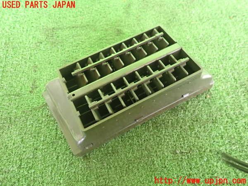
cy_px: 93
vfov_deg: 54.9
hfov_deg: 69.4
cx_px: 124
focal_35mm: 25
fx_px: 179
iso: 500
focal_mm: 4.5
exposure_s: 1/30
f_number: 2
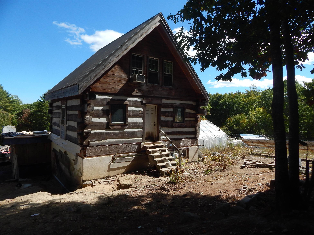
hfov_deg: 73.9
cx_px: 157
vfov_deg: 58.9
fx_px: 209
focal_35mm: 23
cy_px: 118
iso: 125
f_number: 3
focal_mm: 4
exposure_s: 1/1250
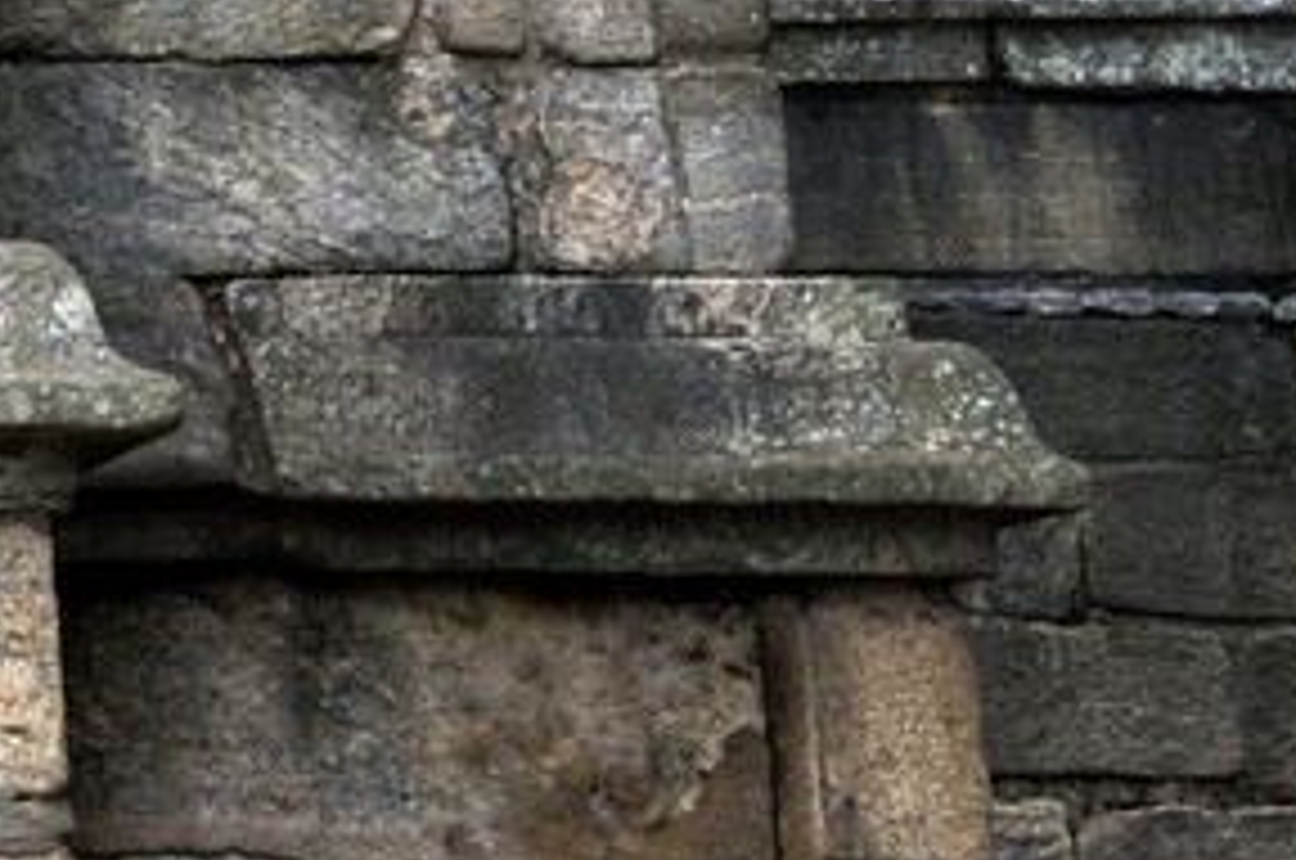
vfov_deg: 7.1
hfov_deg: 9.9
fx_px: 6397
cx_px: -2020
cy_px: -1333
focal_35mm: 178
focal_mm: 32
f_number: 16
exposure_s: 1/160
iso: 800
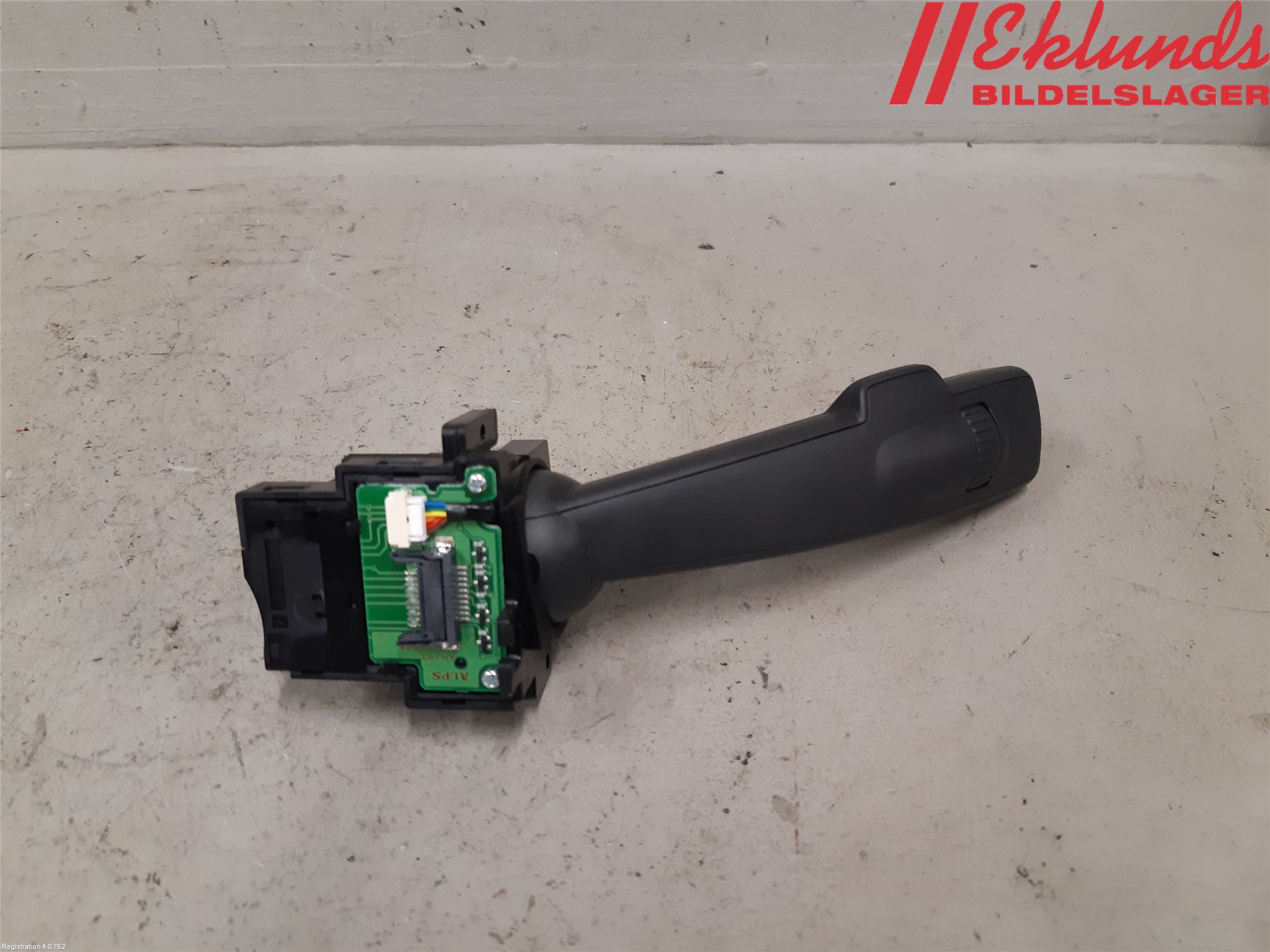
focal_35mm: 26
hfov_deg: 67.3
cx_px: 635
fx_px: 954
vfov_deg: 53.1
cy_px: 476
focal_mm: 3.93
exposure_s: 1/50
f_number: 1.7
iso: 160
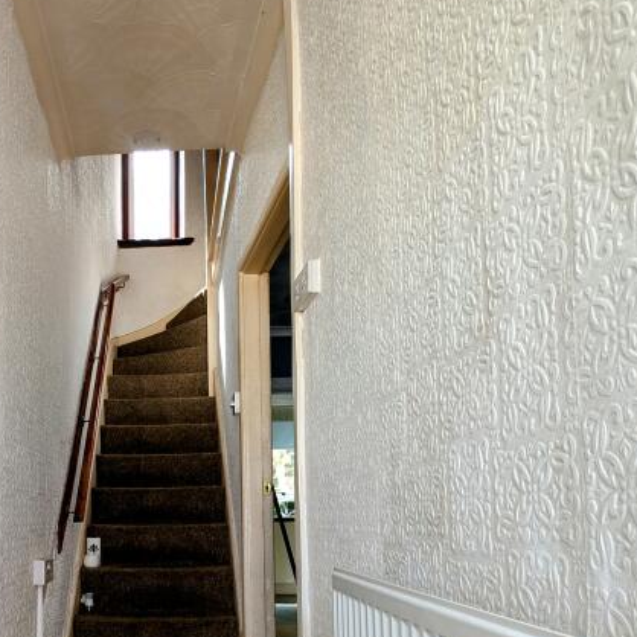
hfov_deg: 57.4
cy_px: 491
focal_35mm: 26
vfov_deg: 57.3
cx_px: 148
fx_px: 541
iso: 43
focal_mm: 2.23
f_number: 1.95
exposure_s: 1/90.6
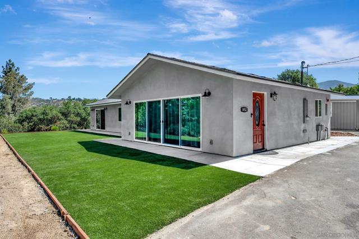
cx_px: 180
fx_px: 219
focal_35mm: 22
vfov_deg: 57.2
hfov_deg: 78.6
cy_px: 120
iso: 400
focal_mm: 22
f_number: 8
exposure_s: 1/800
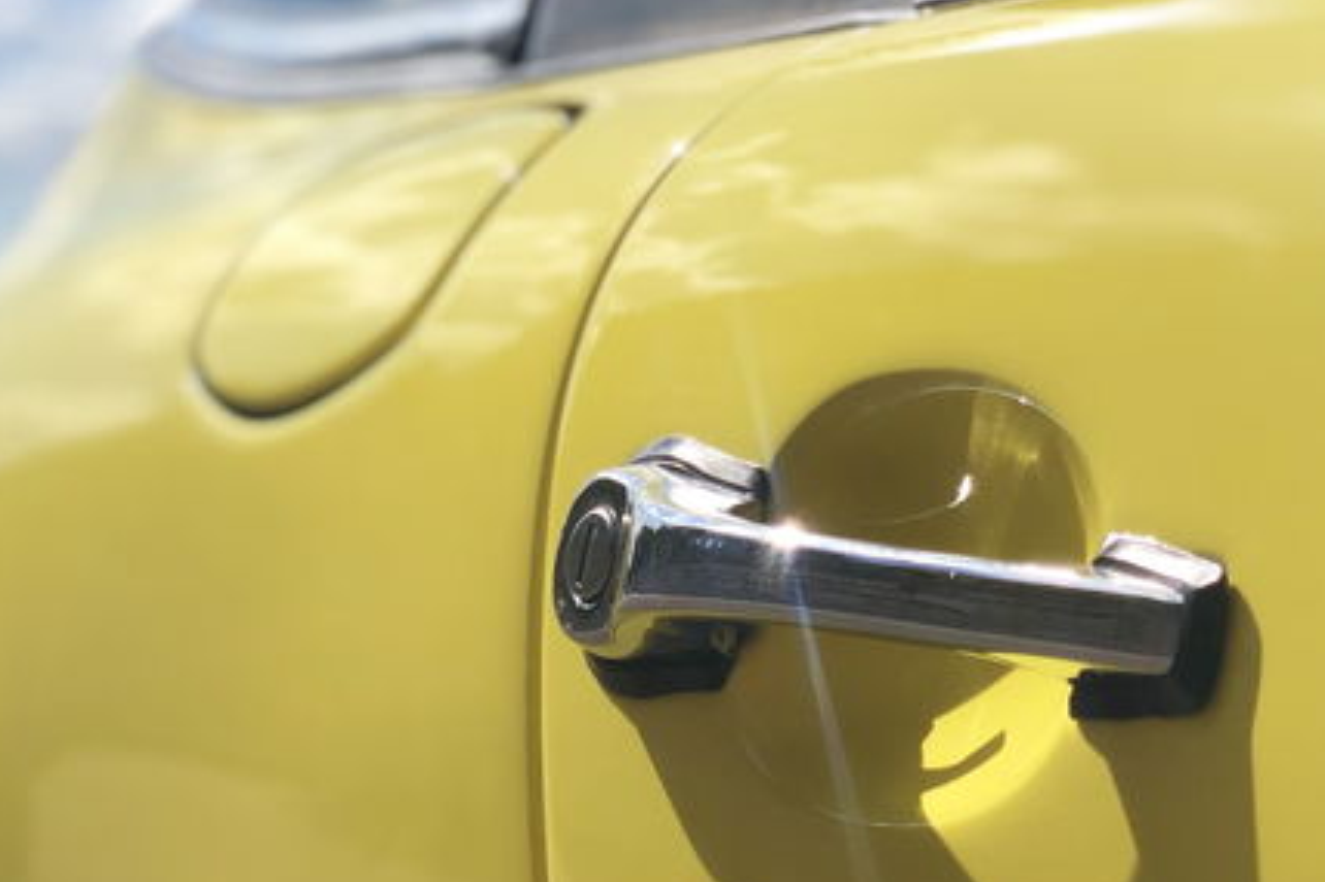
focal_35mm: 97
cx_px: 276
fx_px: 3569
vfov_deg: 13.9
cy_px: 876
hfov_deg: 20.8
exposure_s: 1/1736
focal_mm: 6
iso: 16
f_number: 2.4
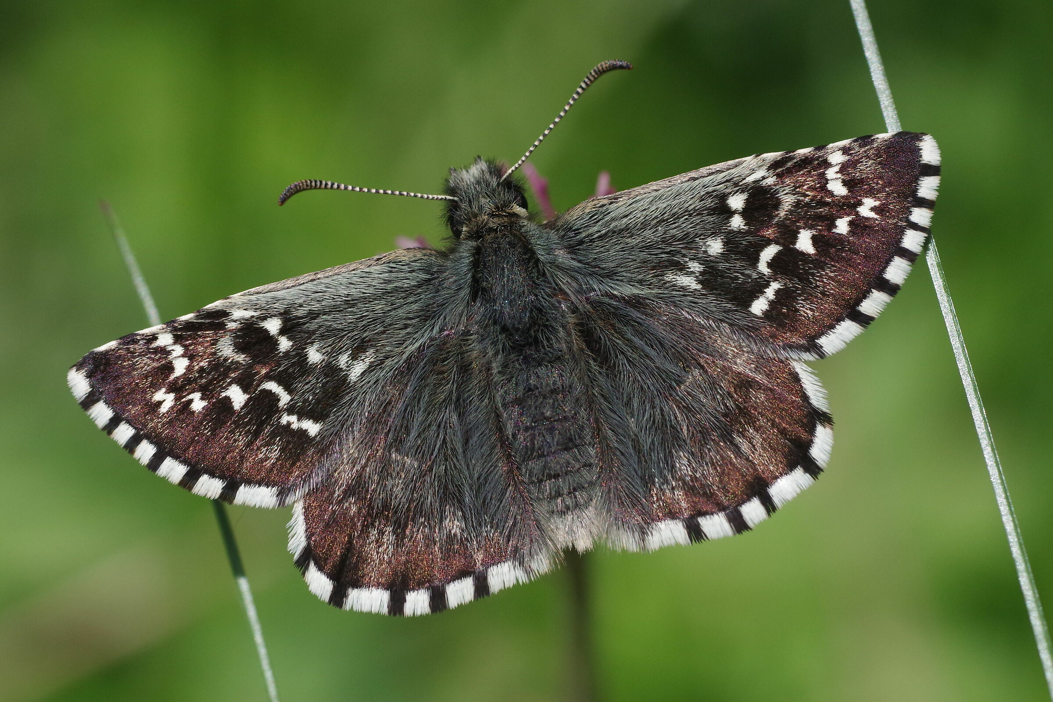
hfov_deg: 23.9
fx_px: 2486
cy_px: 351
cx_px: 526
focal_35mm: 85
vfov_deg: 16.1
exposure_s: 1/1600
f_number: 7.1
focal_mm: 85
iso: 800
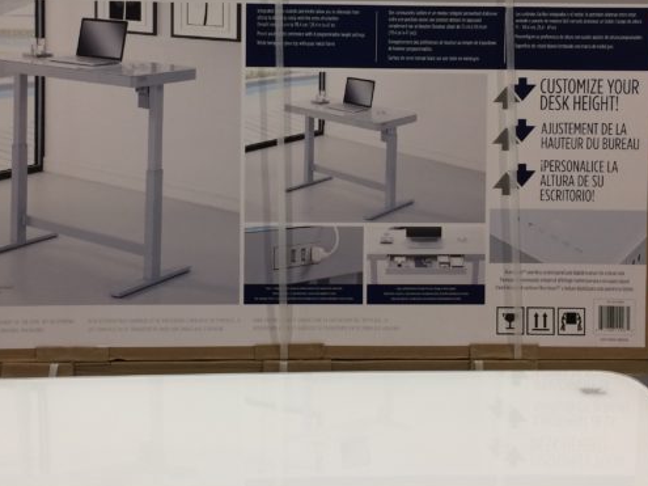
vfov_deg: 31.6
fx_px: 842
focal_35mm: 45
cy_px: 118
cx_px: 289
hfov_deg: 42.0
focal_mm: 4.15
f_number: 2.2
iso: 32
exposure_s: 1/30
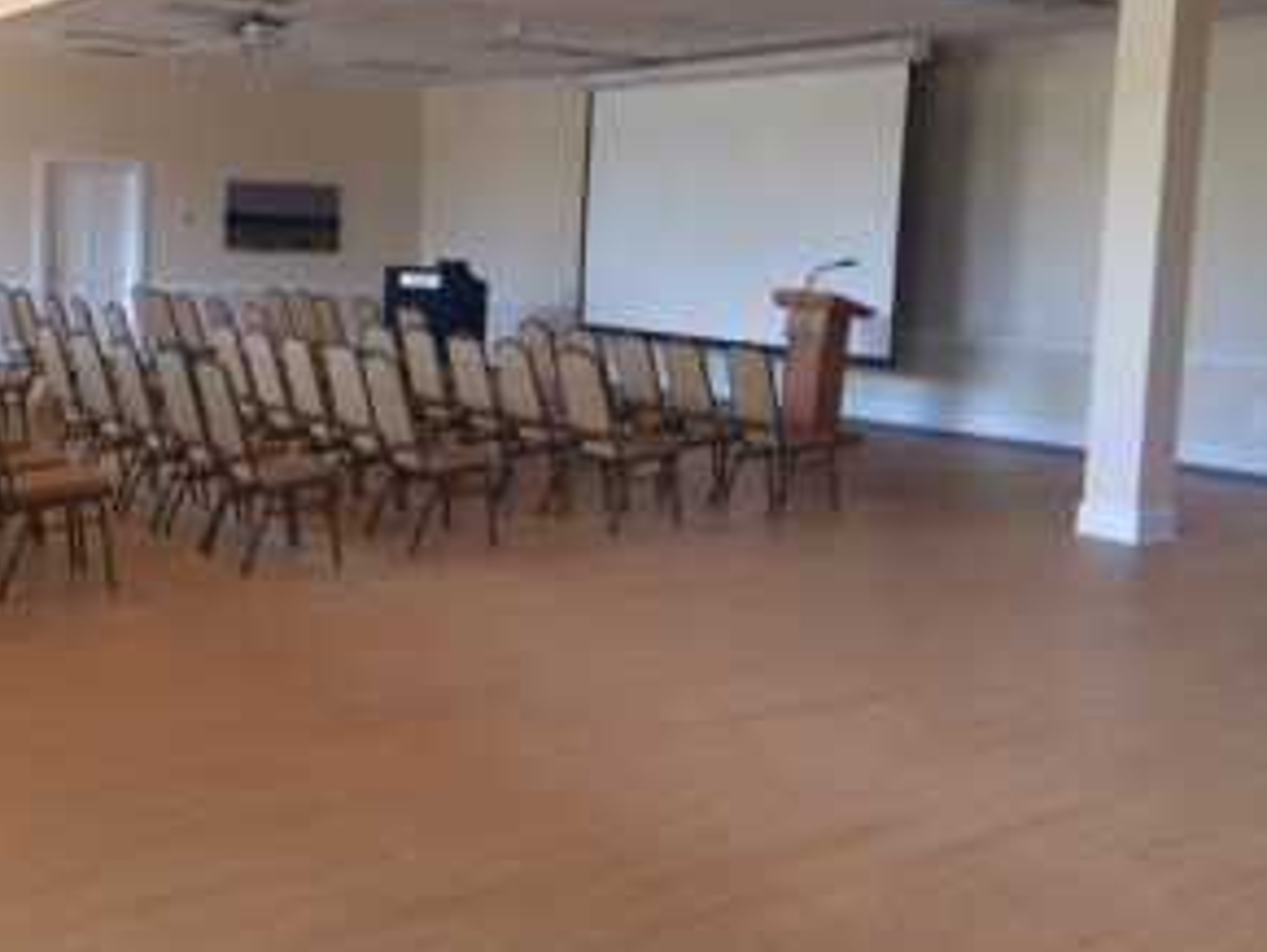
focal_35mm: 42
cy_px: 360
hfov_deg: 44.3
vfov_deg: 34.2
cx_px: 459
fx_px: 1539
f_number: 2.2
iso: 125
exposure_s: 1/30
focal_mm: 4.15
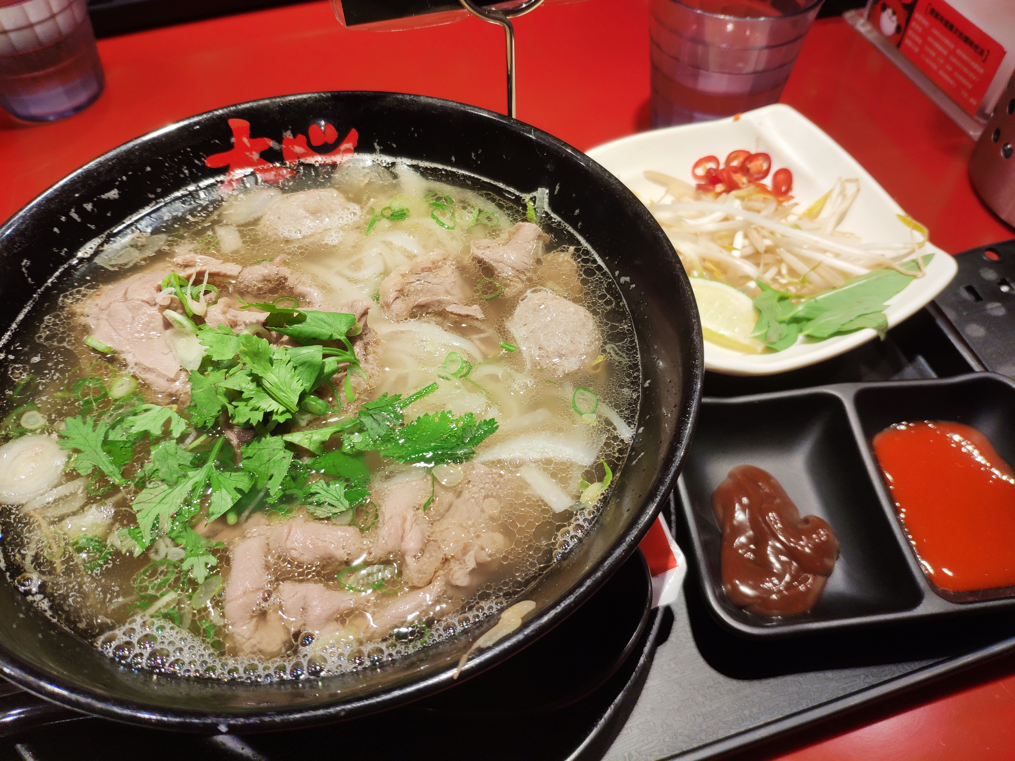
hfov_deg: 79.0
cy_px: 380
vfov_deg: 63.4
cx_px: 508
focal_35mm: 21
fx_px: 616
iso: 138
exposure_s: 1/100
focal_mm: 4.22
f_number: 1.8
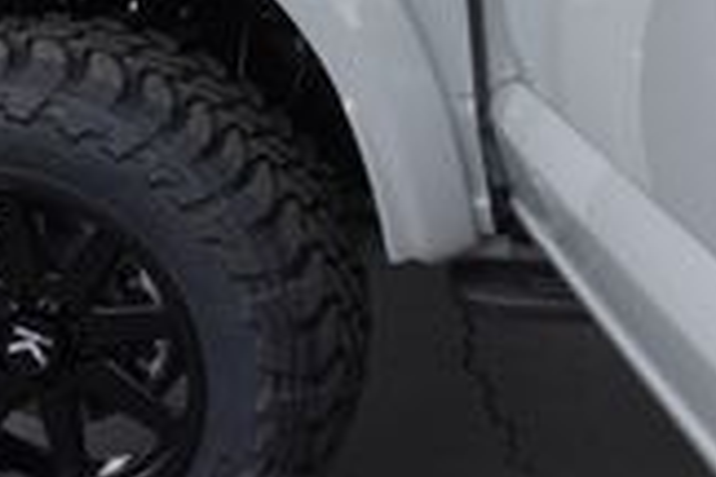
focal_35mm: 95
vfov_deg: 14.1
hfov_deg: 20.3
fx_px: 1889
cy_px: -57
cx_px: 822
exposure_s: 1/100
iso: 100
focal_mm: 16
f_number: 6.3
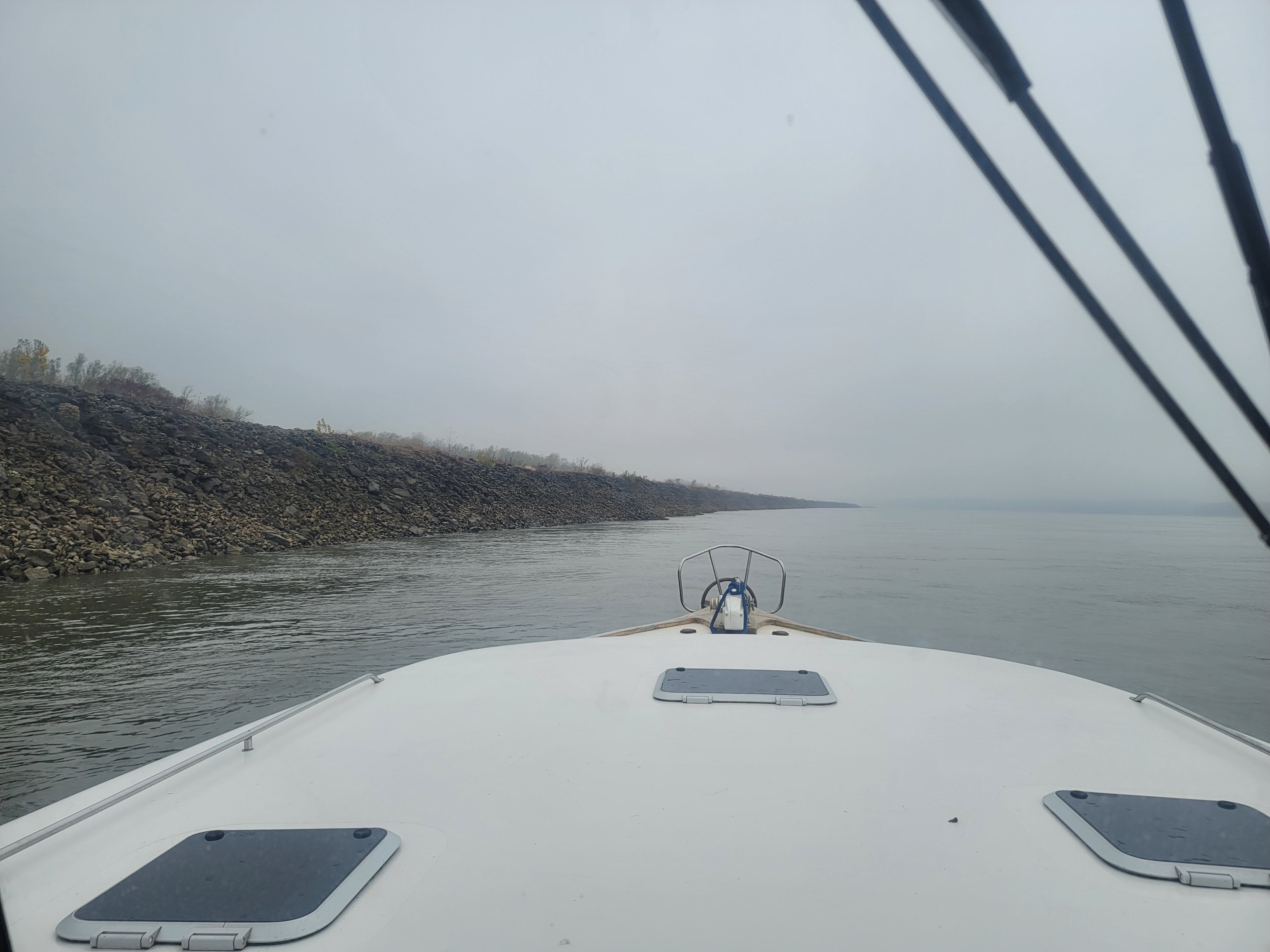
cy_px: 476
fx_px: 917
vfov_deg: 54.9
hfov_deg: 69.4
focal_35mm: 25
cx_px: 635
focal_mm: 7
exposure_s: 1/151
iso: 20
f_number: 1.8
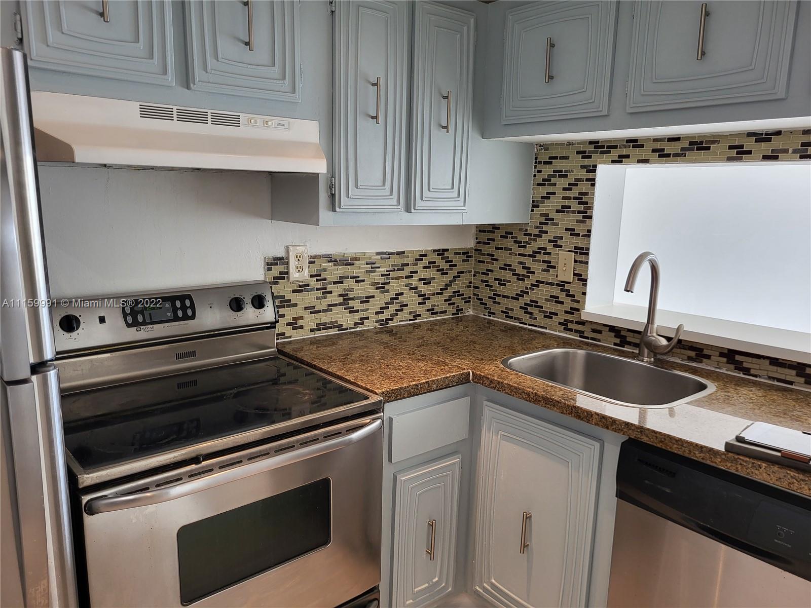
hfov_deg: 67.3
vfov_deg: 53.1
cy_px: 304
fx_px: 609
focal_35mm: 26
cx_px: 406
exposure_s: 1/120
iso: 160
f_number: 1.8
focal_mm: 5.4
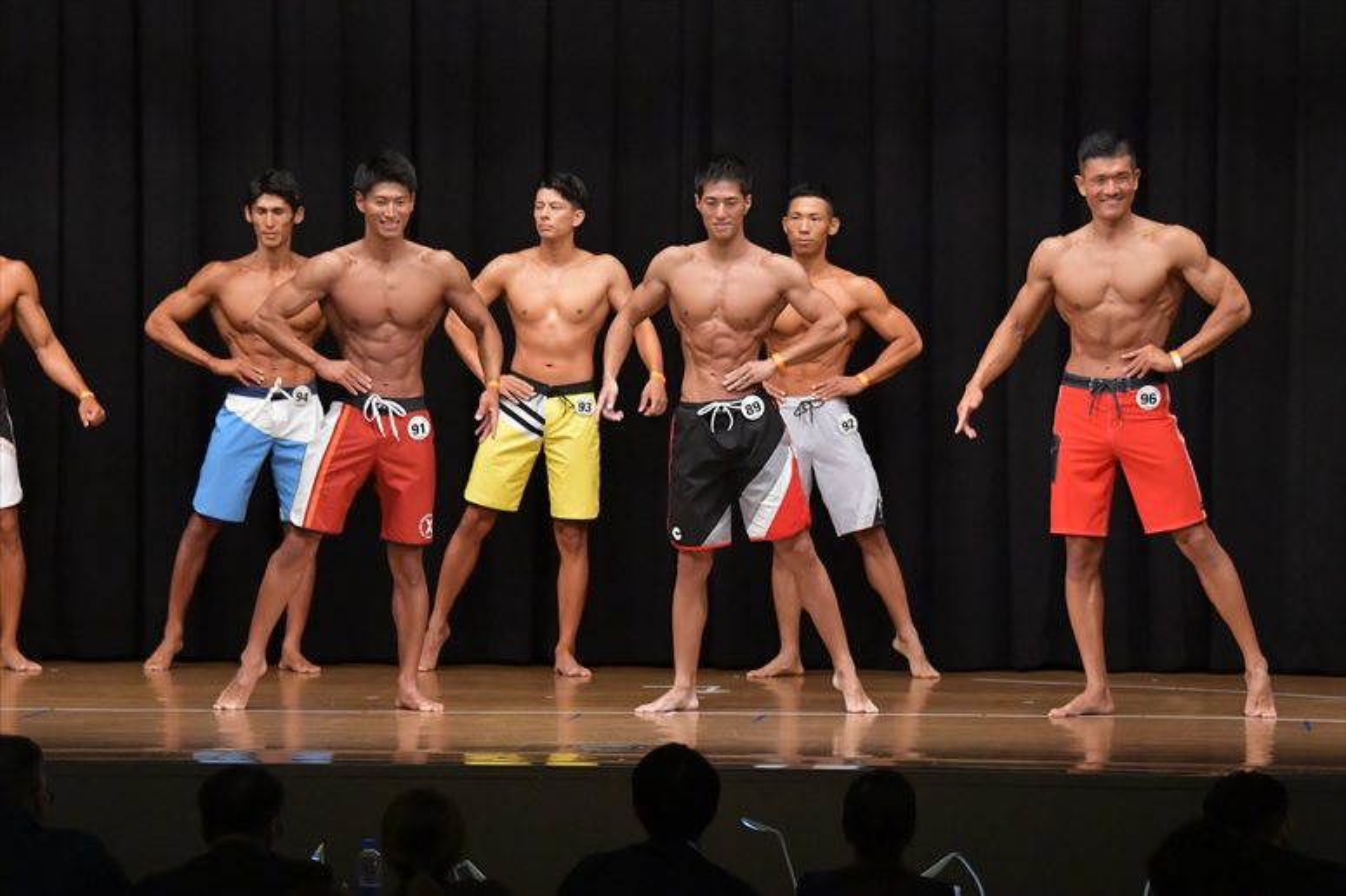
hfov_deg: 13.1
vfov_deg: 8.7
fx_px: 5867
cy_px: 448
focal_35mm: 157
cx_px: 673
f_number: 5.6
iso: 6400
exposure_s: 1/400
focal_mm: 105
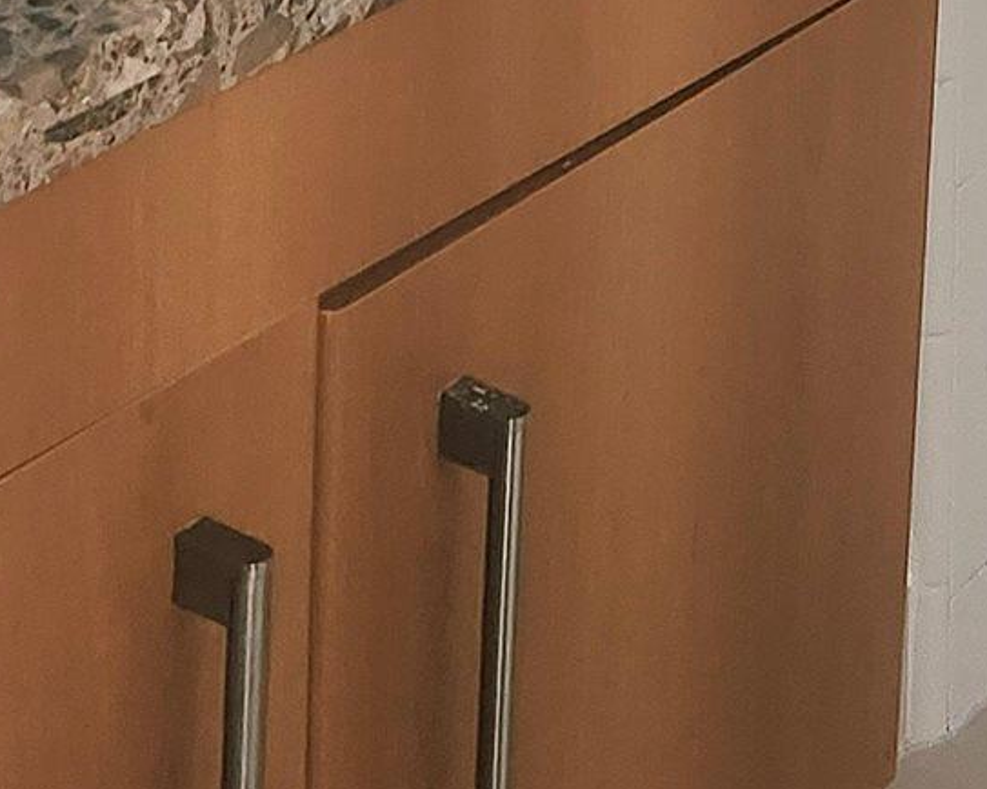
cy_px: -1033
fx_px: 3709
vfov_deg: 10.6
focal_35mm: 127
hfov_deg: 14.8
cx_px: 1114
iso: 250
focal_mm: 5.4
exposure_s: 1/9
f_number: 1.8
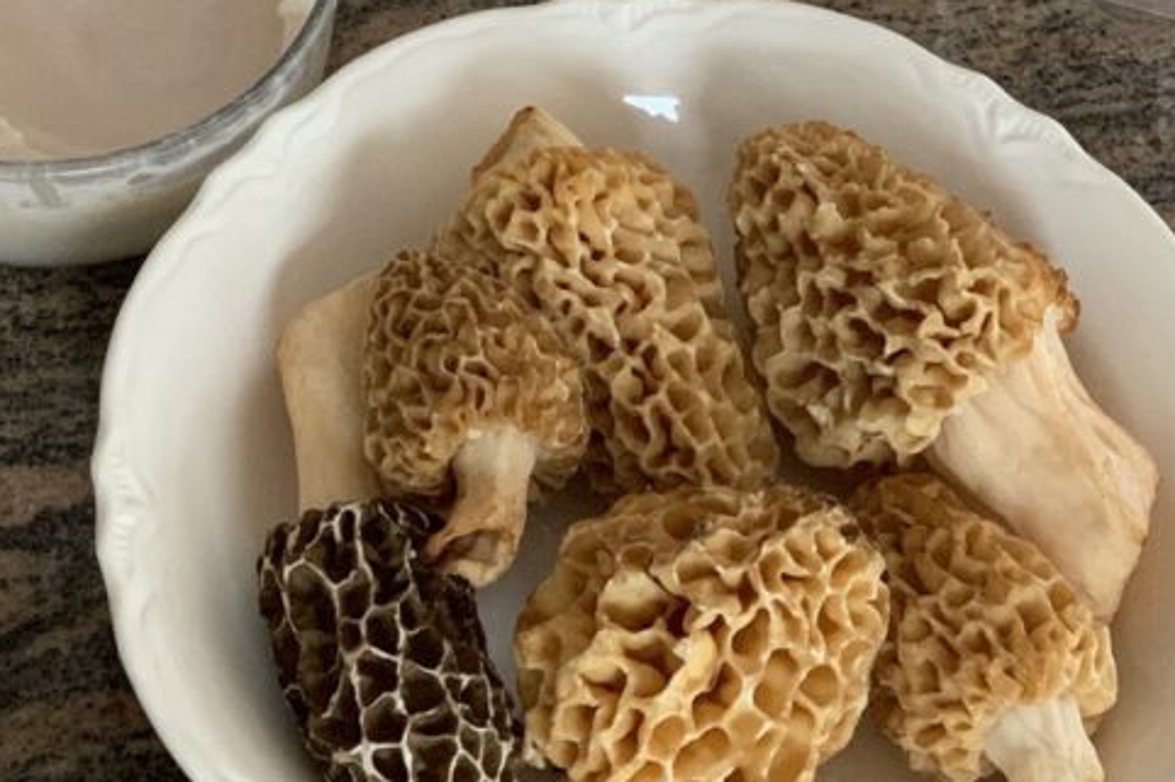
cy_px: 144
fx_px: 3752
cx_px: 497
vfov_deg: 11.9
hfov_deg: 17.8
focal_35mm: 115
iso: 320
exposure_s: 1/60
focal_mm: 6
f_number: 2.4
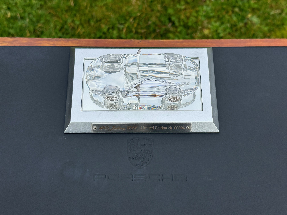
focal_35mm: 48
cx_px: 144
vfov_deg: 30.3
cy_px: 108
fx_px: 398
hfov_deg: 39.7
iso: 64
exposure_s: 1/1453
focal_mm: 6.86
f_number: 1.78
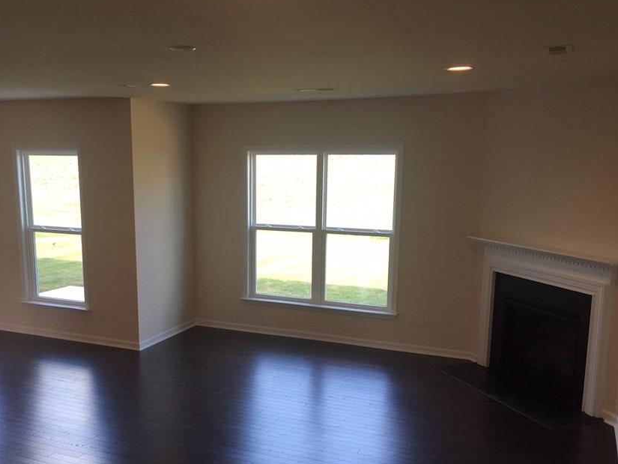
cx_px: 261
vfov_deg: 39.5
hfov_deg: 51.1
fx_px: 643
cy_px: 280
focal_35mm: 36
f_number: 2.2
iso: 32
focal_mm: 4.15
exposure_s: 1/60
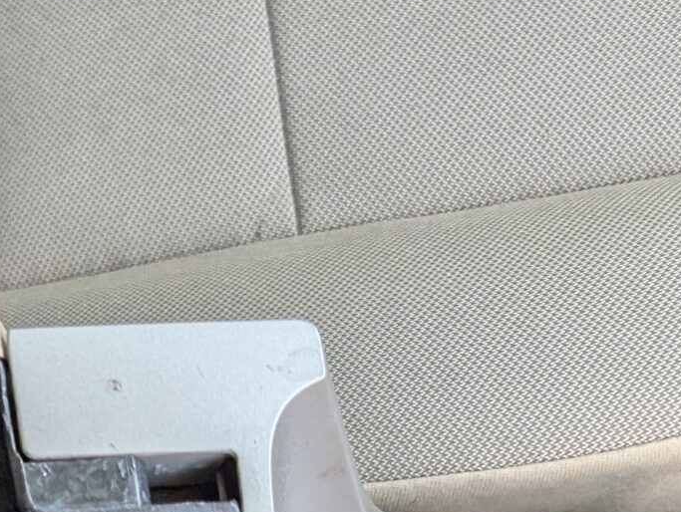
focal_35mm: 90
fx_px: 1773
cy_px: 802
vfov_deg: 15.1
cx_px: -472
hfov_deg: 18.1
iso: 264
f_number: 1.68
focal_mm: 6.9
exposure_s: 1/527
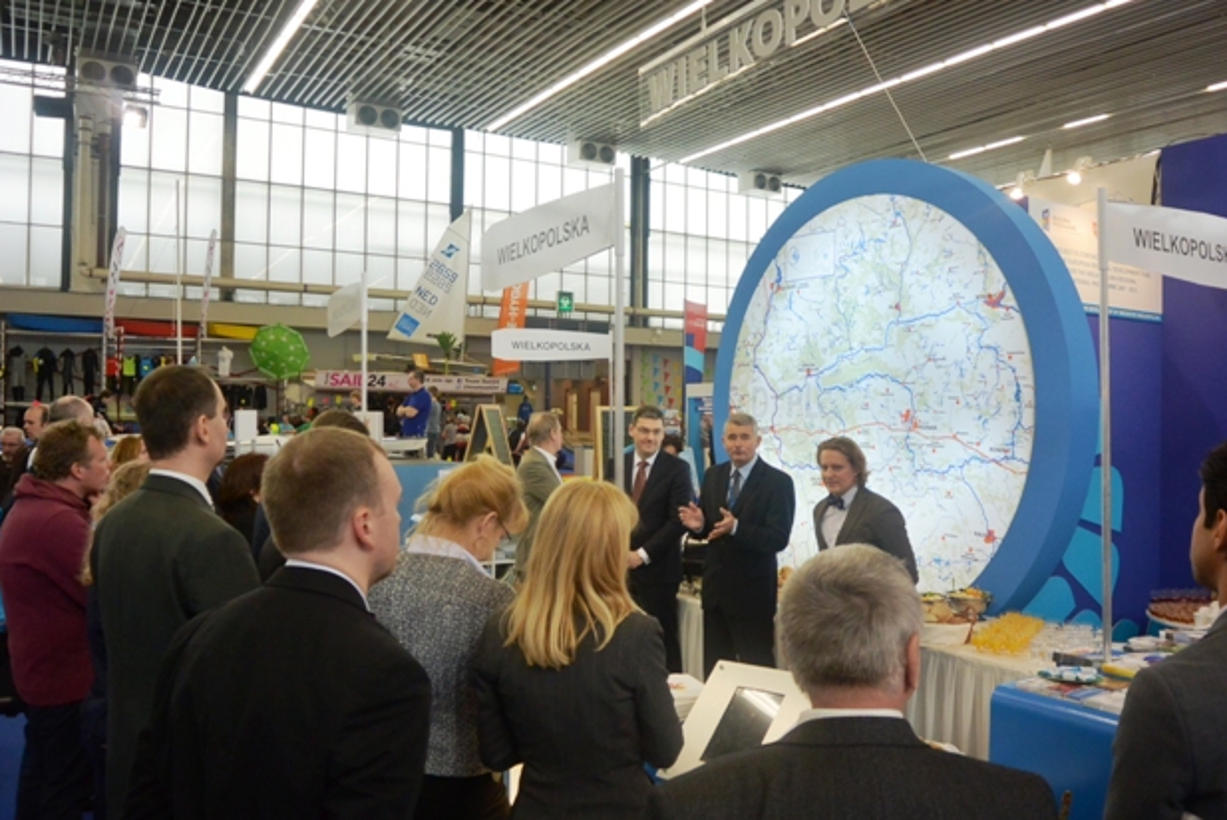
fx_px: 955
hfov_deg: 65.4
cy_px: 409
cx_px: 630
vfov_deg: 46.4
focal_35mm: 28
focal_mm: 10
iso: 1100
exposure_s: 1/400
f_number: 3.5
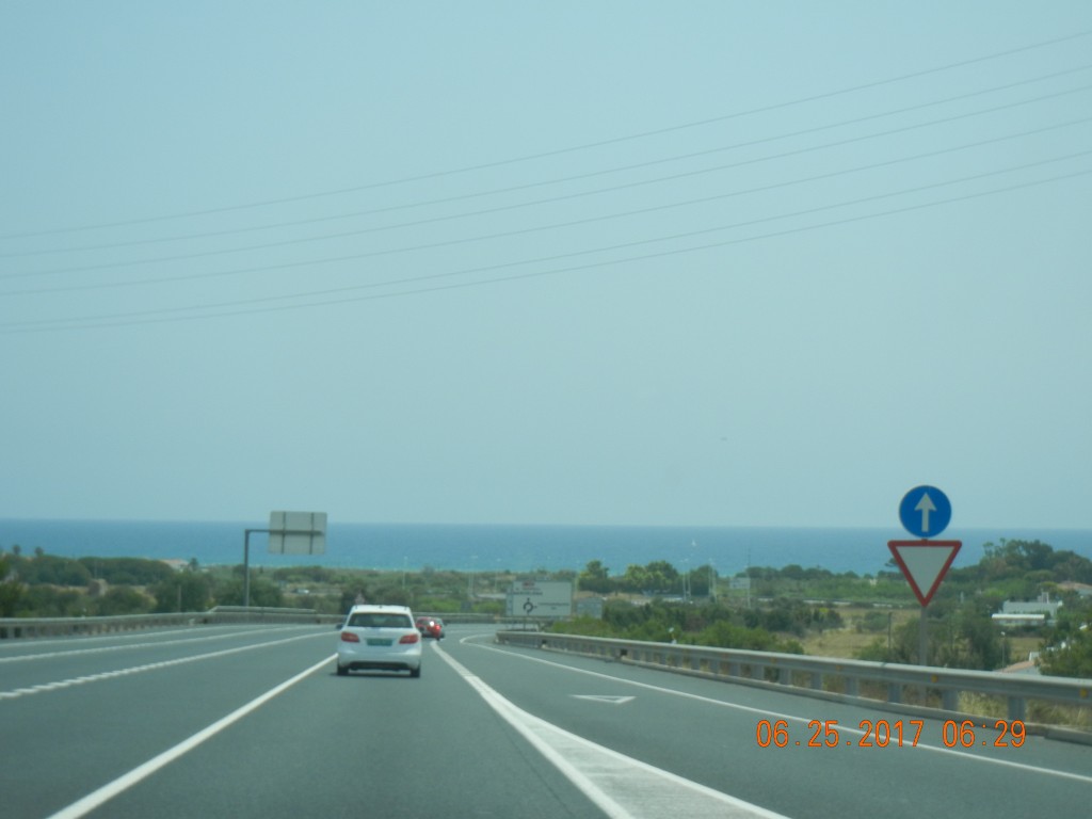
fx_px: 2808
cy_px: 410
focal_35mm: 89
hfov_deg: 22.0
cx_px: 546
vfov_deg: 16.6
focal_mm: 16
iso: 160
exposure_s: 1/306
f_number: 8.8
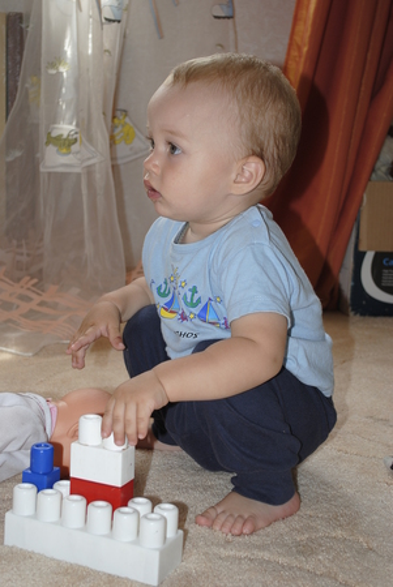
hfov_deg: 25.1
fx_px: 882
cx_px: 196
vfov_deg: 36.8
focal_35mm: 54
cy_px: 294
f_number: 5
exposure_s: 1/60
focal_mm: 36
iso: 200
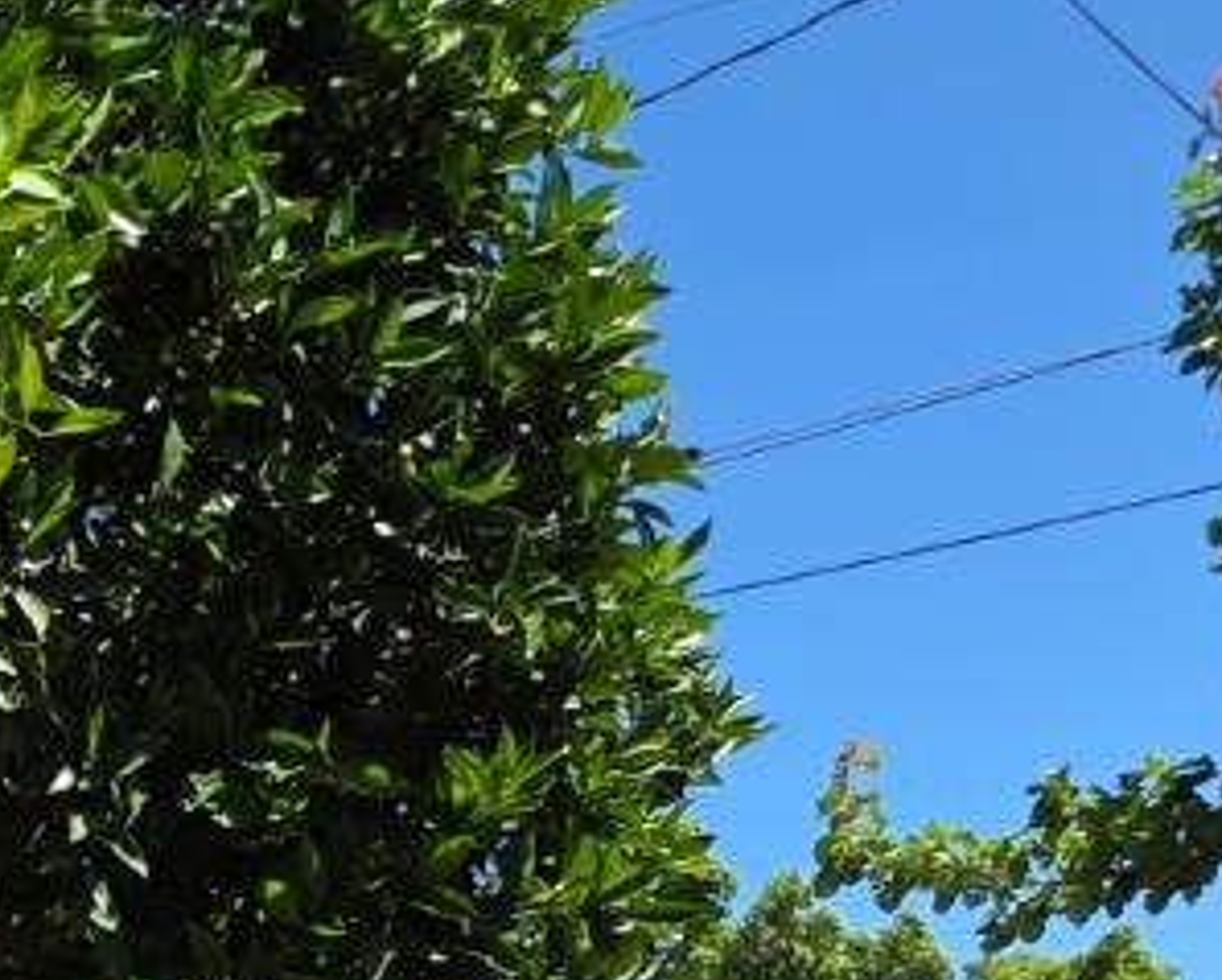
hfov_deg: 23.8
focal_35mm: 64
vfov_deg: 18.1
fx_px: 2316
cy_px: 1843
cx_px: -588
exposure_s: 1/1529
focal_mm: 2.2
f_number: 1.9
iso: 40
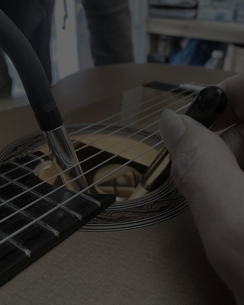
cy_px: 152
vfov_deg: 52.8
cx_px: 129
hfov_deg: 43.3
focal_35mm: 34
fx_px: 307
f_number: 1.8
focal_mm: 4.25
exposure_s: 1/50
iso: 125
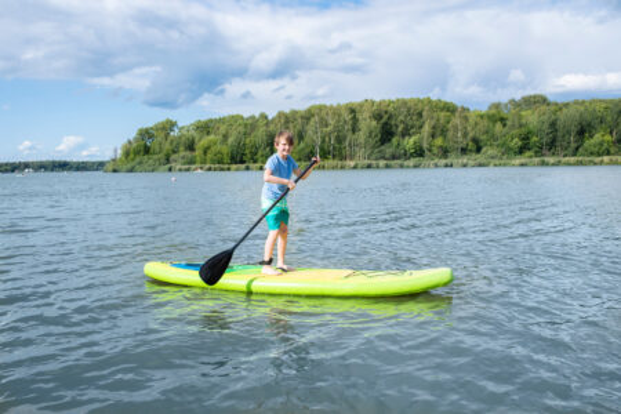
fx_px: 604
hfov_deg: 54.4
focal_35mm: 35
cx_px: 310
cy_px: 207
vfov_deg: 37.9
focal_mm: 35
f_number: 4.5
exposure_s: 1/640
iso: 100
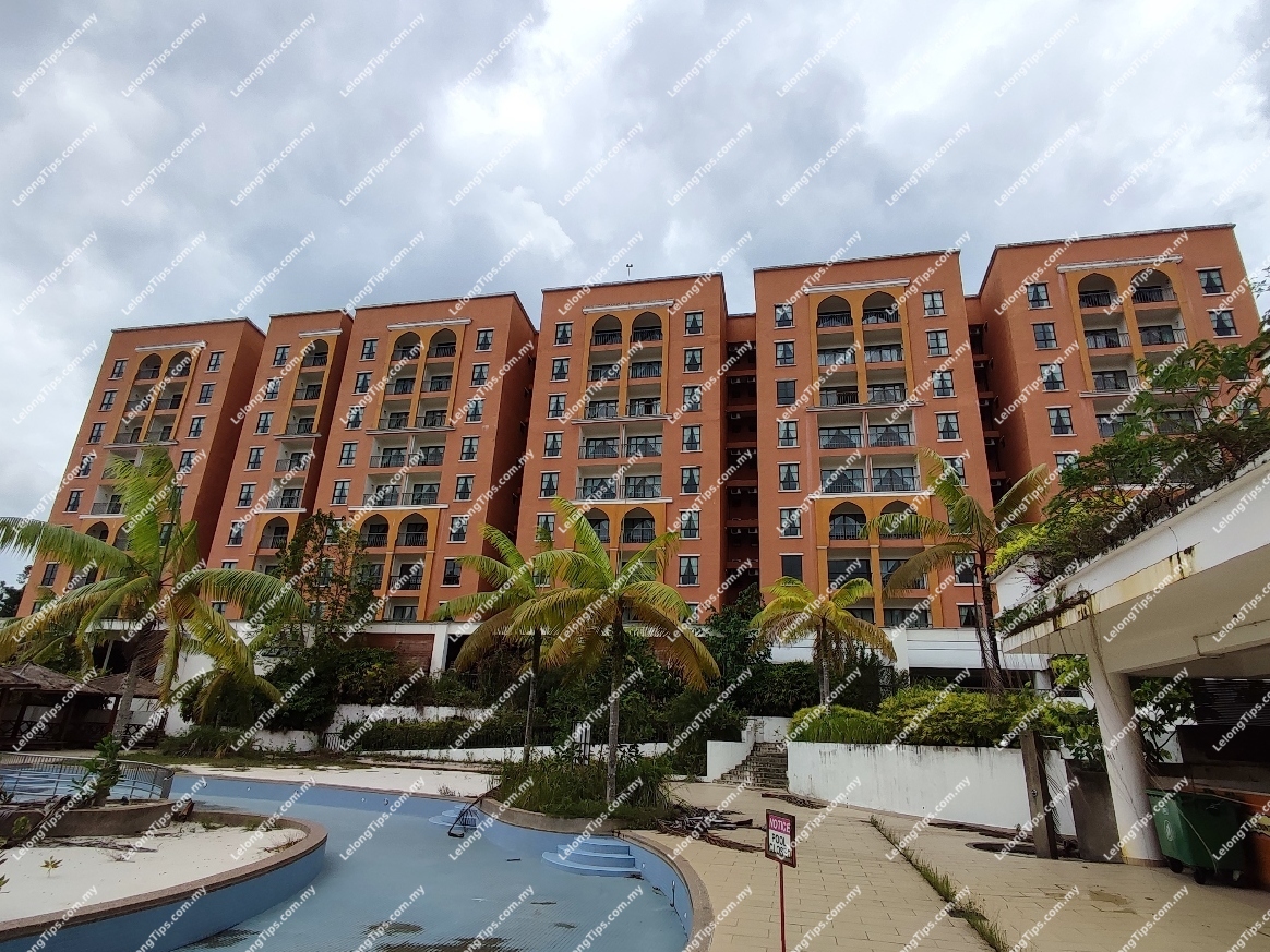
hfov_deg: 94.5
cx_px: 635
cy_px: 476
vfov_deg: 78.1
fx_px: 587
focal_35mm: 16
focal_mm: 1.65
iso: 50
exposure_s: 1/2027
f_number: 2.2
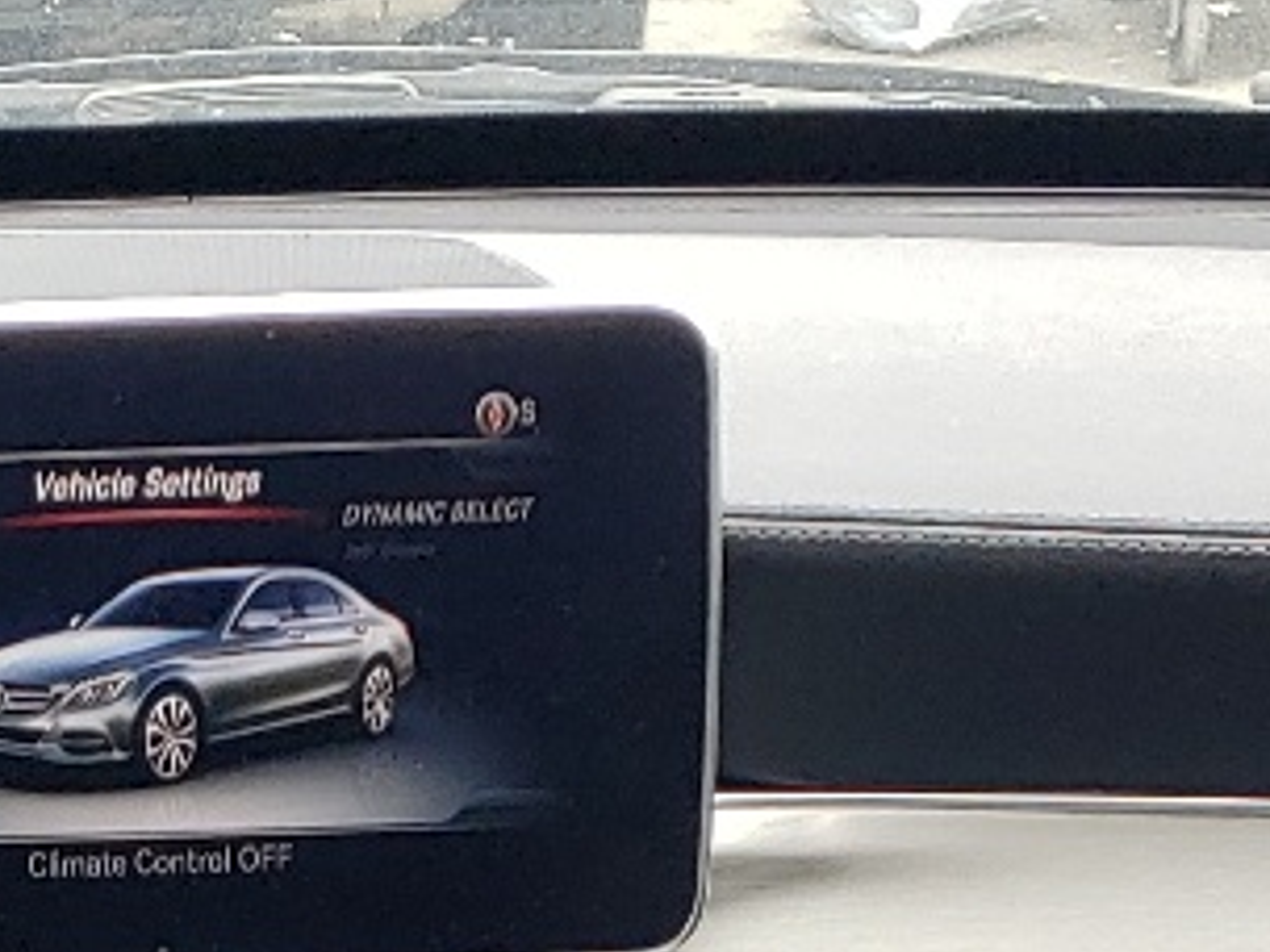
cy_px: 2489
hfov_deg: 14.3
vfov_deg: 9.3
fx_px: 5026
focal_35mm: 137
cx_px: 246
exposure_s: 1/196
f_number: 1.5
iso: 50
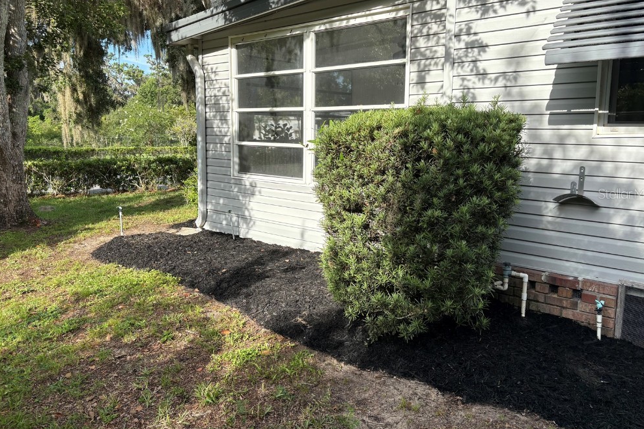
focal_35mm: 28
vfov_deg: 46.3
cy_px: 193
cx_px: 326
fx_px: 501
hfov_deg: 65.5
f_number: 1.6
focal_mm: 5.96
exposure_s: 1/1550
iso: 50
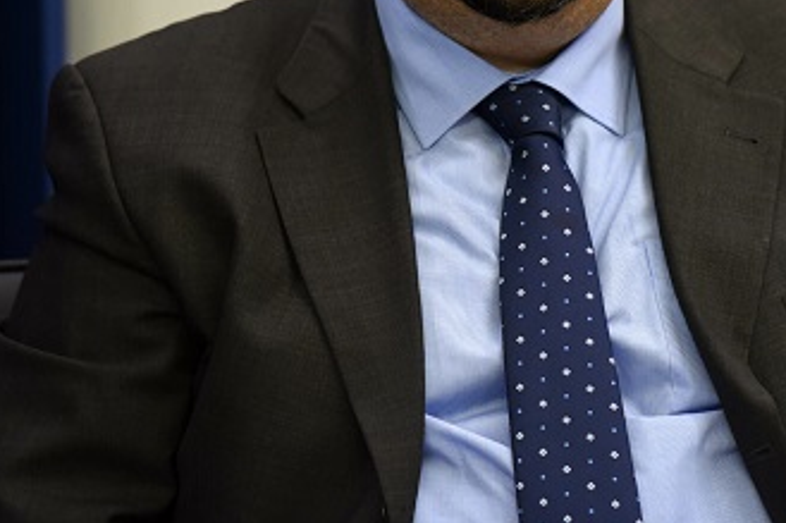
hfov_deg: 5.2
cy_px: 30
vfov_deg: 3.5
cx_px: 453
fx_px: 8576
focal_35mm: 393
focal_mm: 200
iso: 1600
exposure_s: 1/250
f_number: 3.2
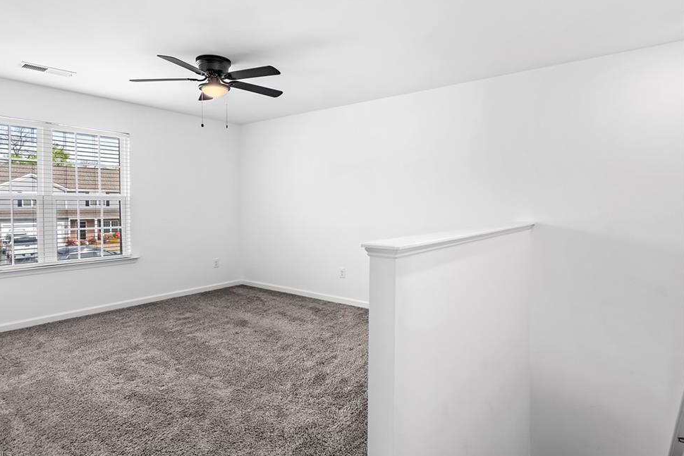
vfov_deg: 64.6
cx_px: 325
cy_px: 221
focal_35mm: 19
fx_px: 361
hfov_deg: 86.8
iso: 200
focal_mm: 12
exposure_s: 1/8
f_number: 10
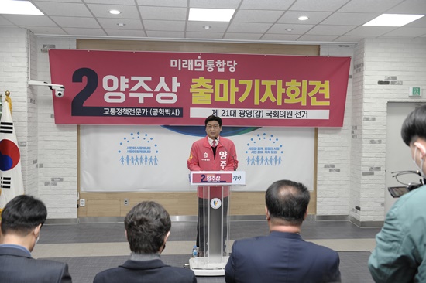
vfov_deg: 37.8
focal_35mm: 35
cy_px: 142
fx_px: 414
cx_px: 213
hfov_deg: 54.5
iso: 1250
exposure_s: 1/250
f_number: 4.5
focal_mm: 35
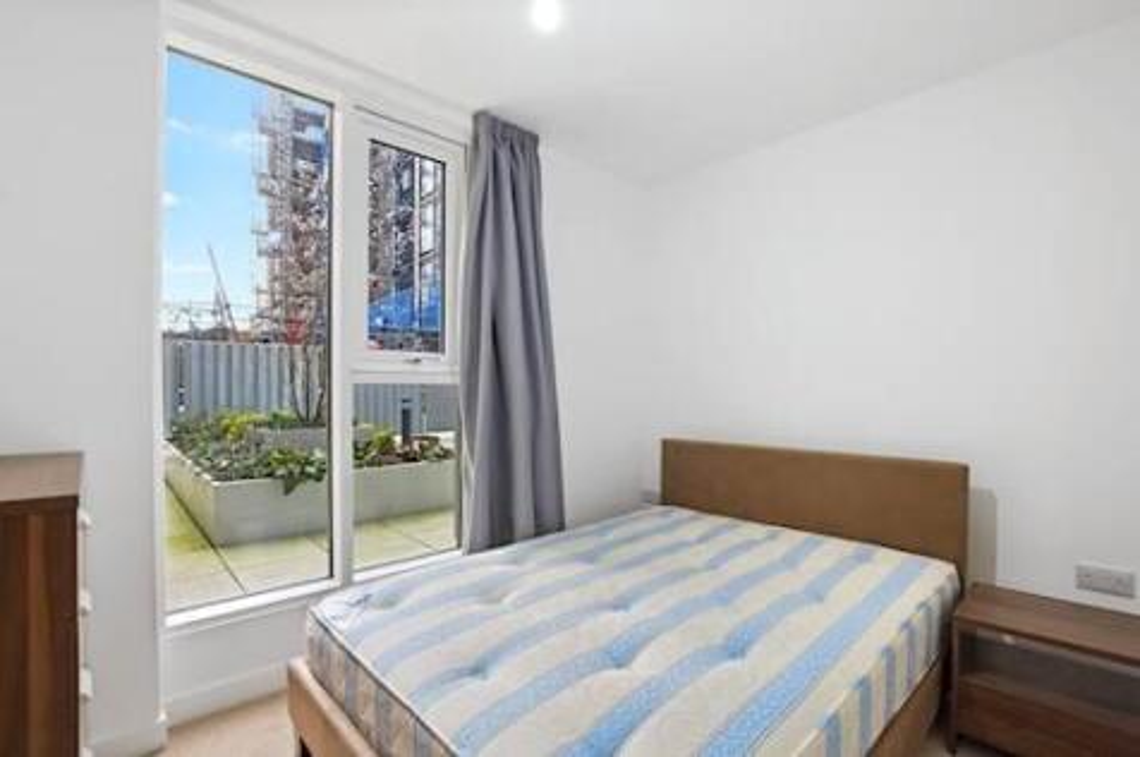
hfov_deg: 100.5
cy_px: 378
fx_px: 474
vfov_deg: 77.2
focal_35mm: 15
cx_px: 570
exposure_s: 1/10
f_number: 5.6
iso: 320
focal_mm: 10
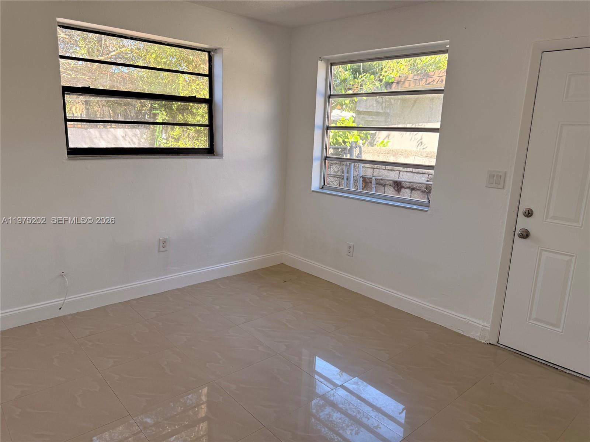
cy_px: 221
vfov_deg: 56.8
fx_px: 409
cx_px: 295
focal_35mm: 24
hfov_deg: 71.6
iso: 100
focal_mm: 6.76
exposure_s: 1/317
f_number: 1.78
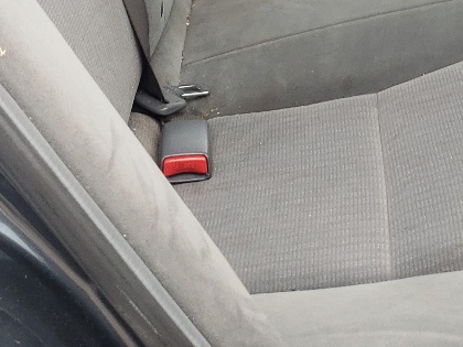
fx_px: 1324
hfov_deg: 19.6
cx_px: 385
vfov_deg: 13.9
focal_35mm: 99
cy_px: -197
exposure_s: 1/154
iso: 50
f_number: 1.5
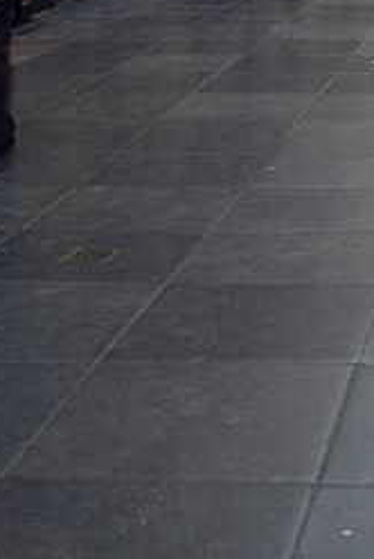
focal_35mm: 87
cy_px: -214
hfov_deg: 14.7
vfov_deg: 20.8
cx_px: 552
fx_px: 1352
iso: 125
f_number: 7.1
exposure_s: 1/25
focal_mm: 18
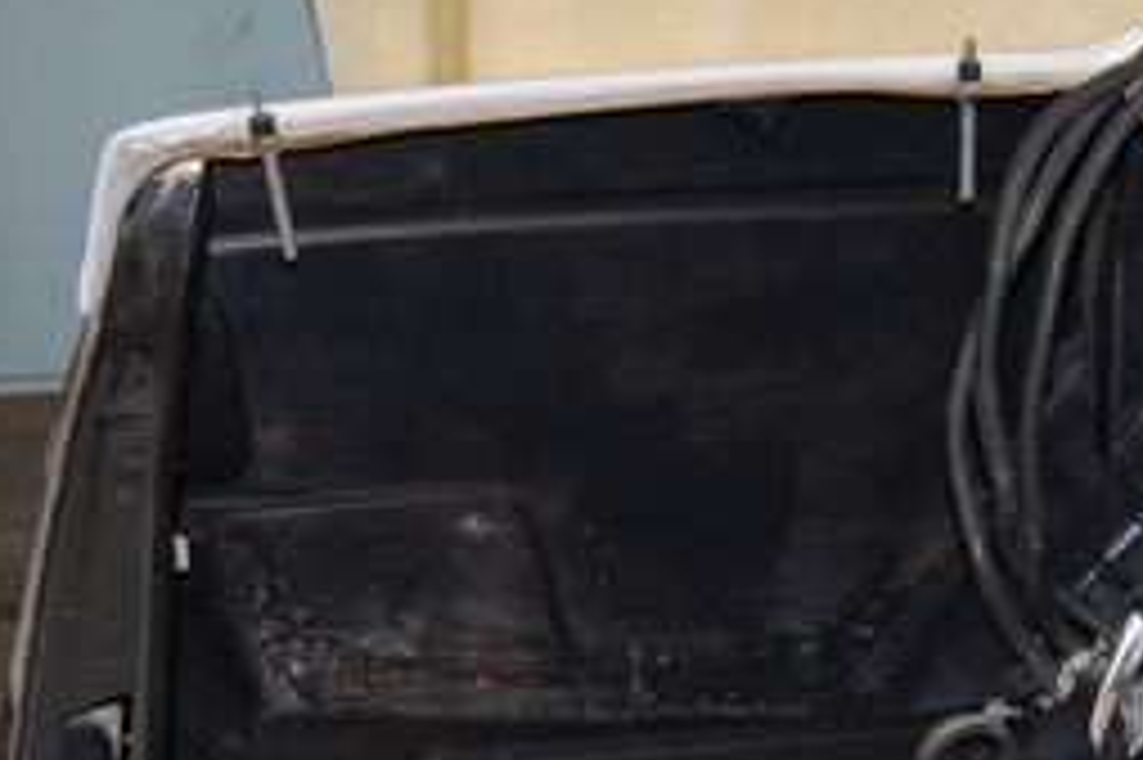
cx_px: 909
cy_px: 715
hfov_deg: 29.0
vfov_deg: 19.5
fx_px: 2158
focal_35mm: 68
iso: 400
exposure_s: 1/60
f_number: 3.5
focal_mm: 18
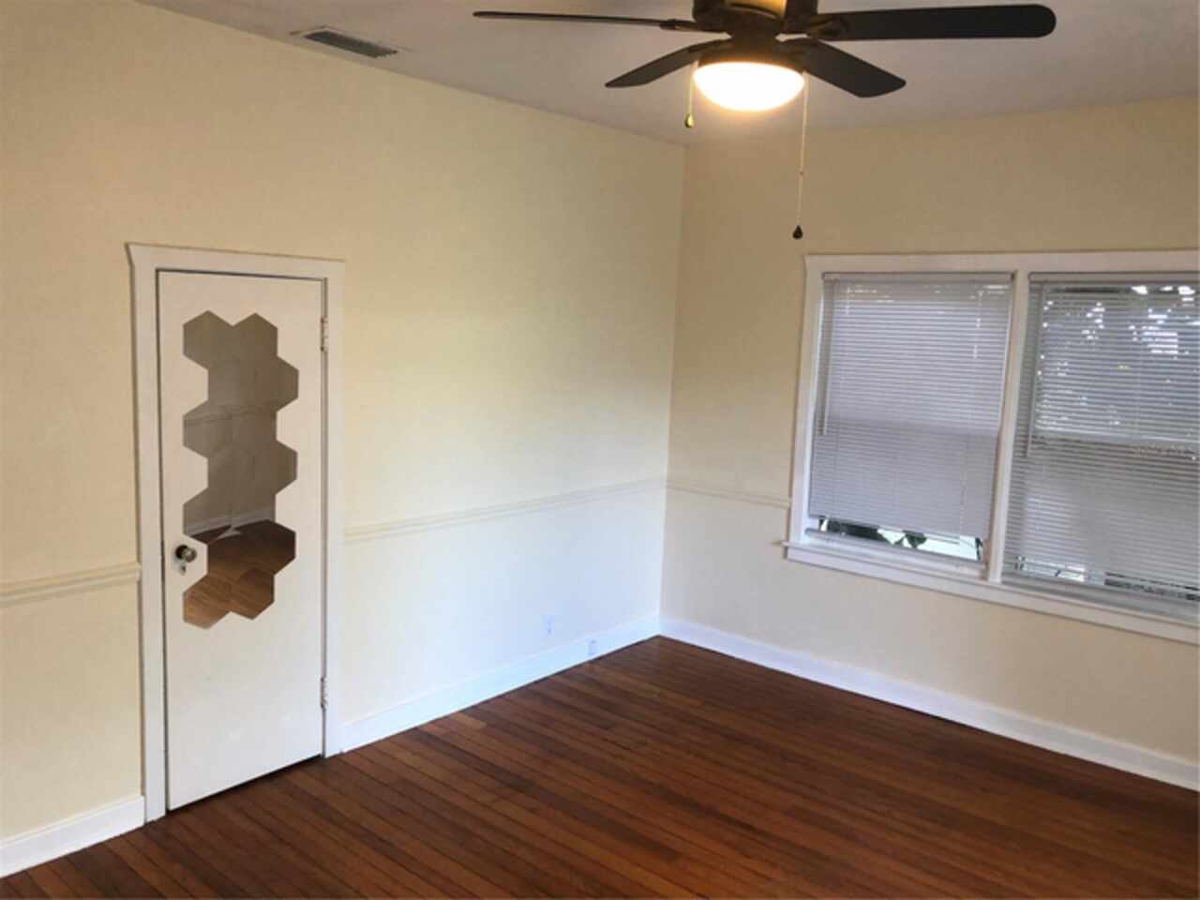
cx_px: 600
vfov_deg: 49.7
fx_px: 971
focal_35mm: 28
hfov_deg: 63.4
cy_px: 450
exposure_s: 1/30
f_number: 1.8
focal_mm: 4
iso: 40
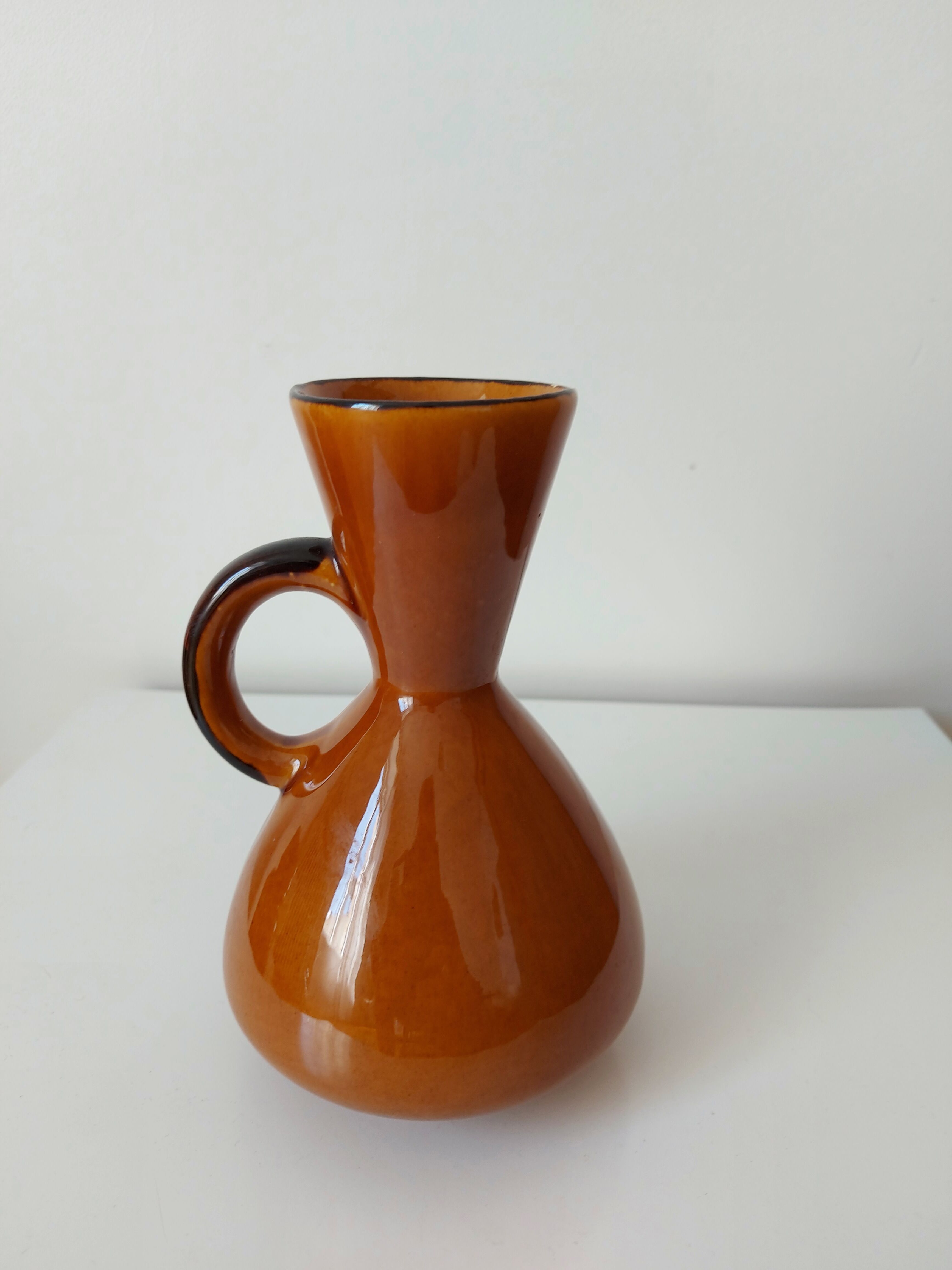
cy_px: 635
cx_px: 476
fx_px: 880
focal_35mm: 24
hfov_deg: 56.8
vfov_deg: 71.6
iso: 32
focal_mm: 5.23
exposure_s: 1/50
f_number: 1.8
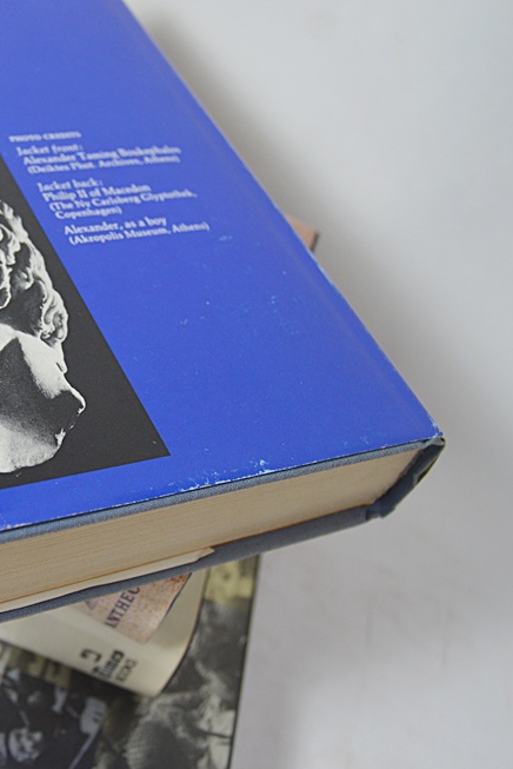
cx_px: -2
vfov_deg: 37.7
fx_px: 1127
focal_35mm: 53
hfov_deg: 24.5
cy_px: 382
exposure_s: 1/80
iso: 400
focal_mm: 23
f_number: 4.5
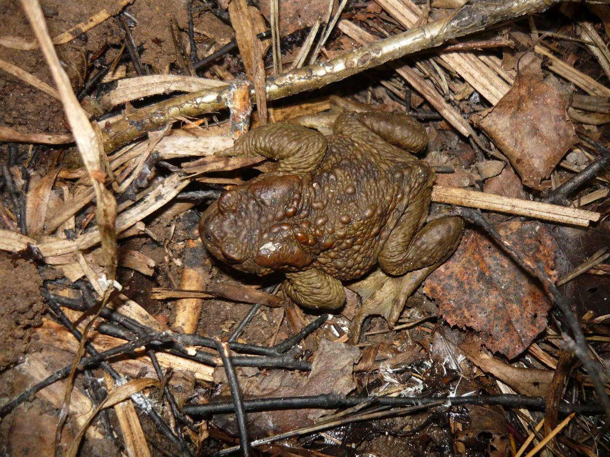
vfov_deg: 42.9
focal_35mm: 33
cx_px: 305
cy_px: 228
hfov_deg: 55.4
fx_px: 582
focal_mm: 5.5
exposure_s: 1/30
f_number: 2.8
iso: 100
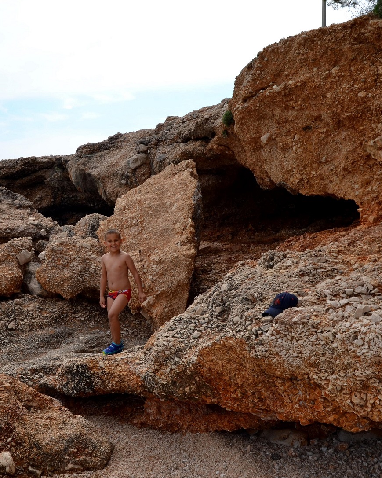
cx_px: 109
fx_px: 664
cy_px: 239
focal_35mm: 47
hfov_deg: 31.7
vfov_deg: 39.5
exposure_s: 1/200
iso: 100
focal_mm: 22
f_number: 9
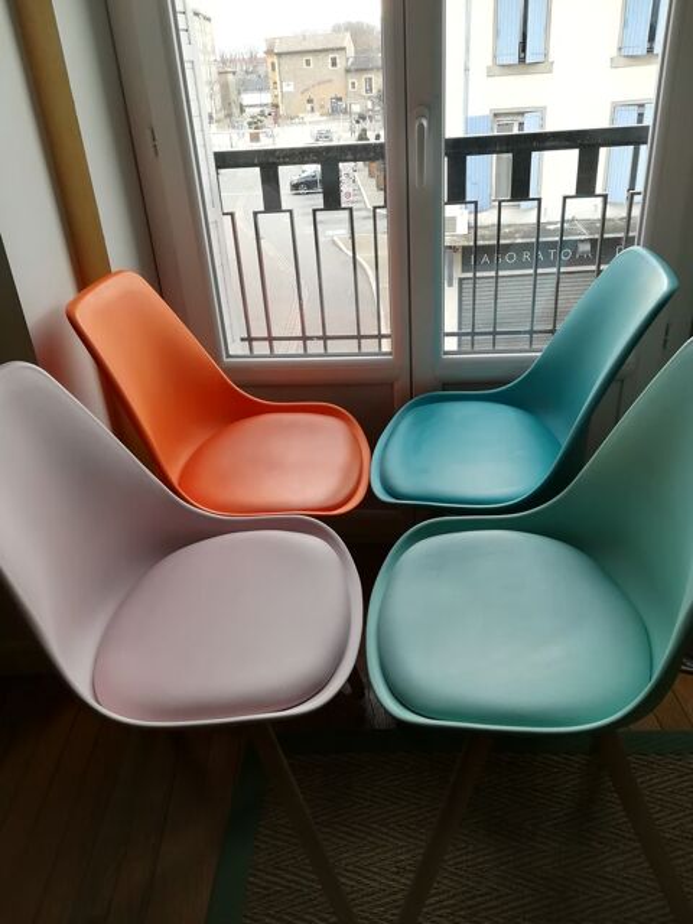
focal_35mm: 26
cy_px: 462
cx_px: 346
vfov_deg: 67.3
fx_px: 694
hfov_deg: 53.1
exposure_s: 1/40
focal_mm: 3.83
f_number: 2.2
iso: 80
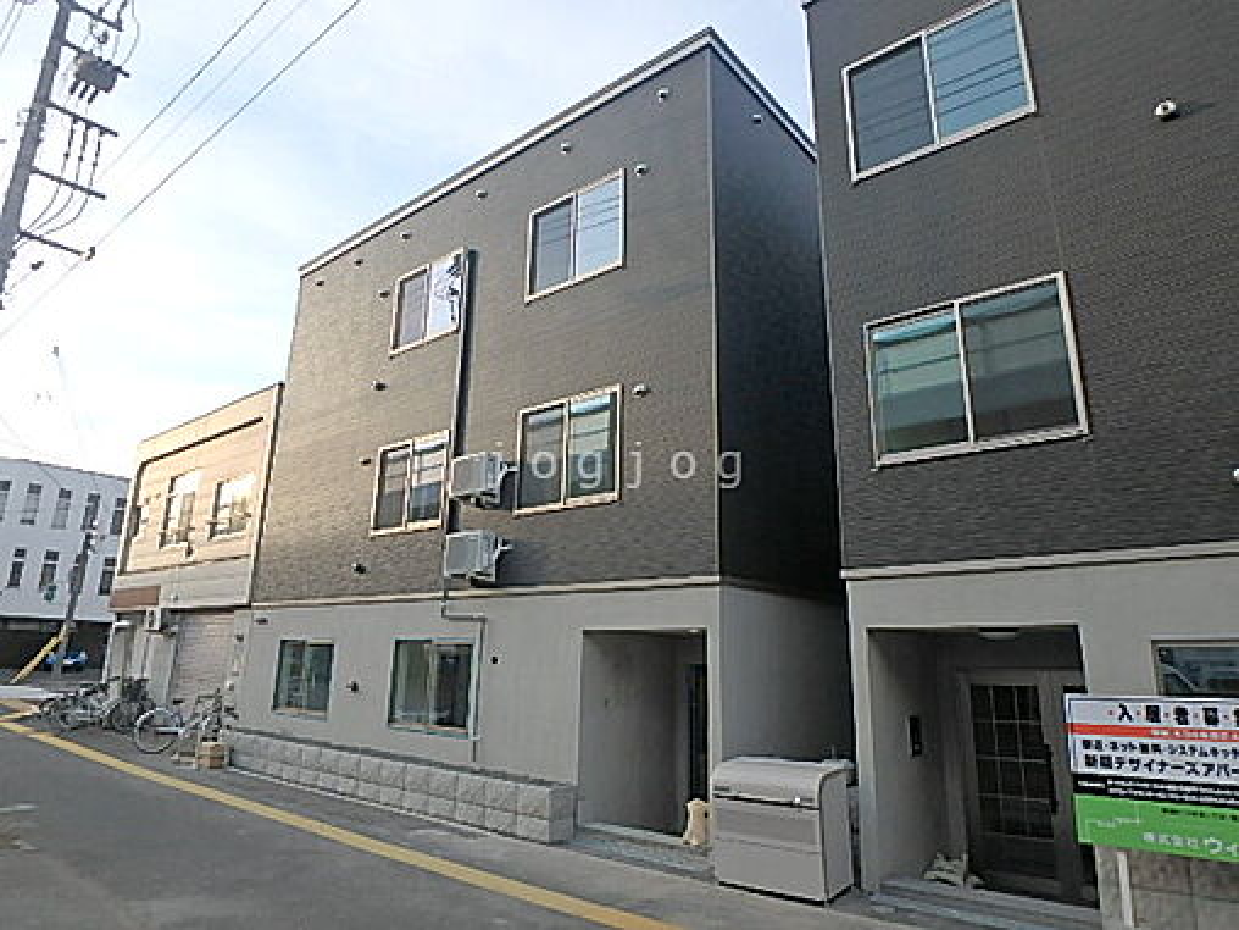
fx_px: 752
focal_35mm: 21
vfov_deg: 63.4
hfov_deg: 79.0
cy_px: 465
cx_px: 620
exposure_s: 1/400
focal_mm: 3.7
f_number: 3.5
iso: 125
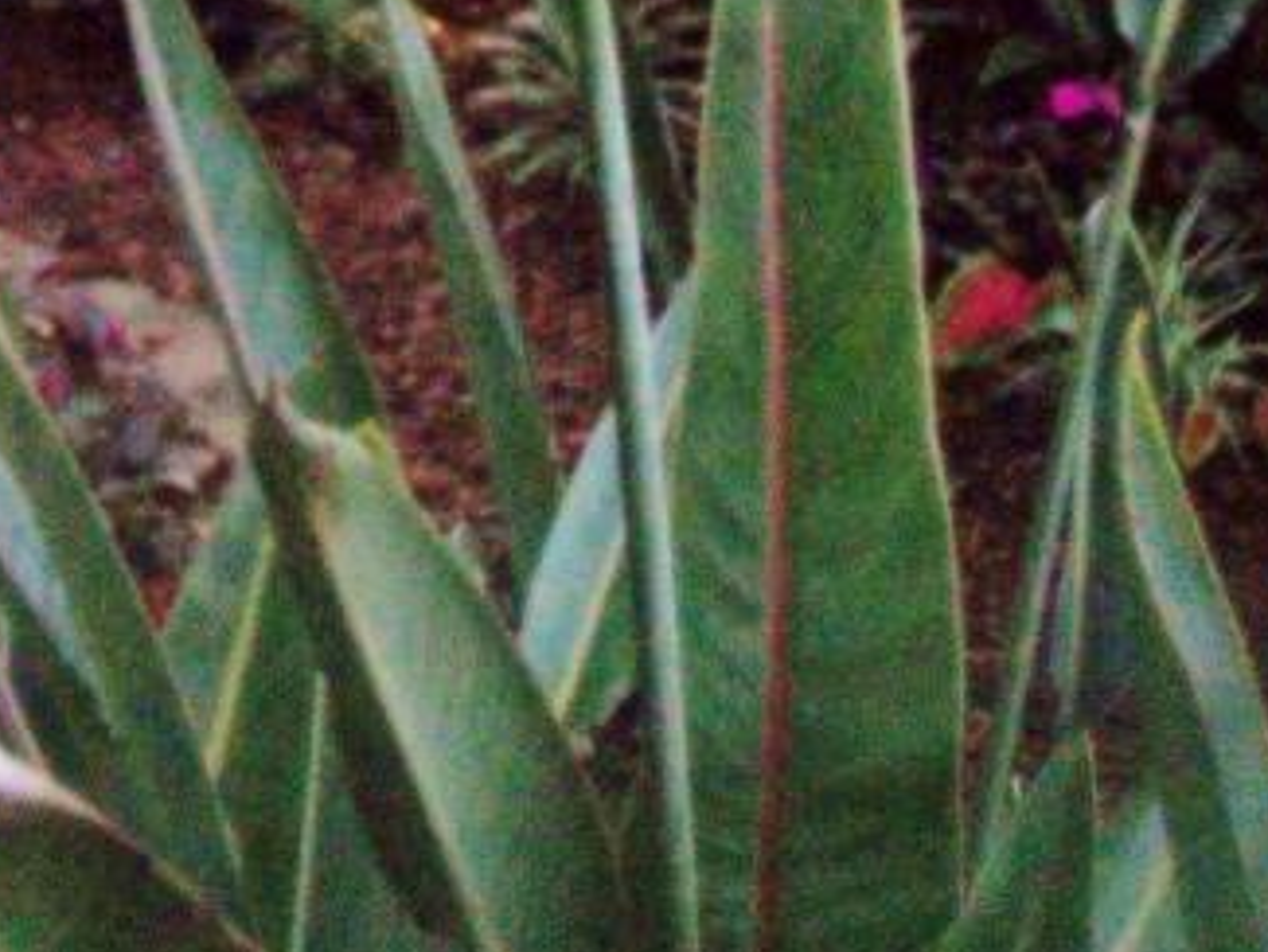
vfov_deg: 13.3
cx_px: -176
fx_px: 3921
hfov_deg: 17.6
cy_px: -330
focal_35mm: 107
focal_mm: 6
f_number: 3.6
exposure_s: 1/15
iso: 800
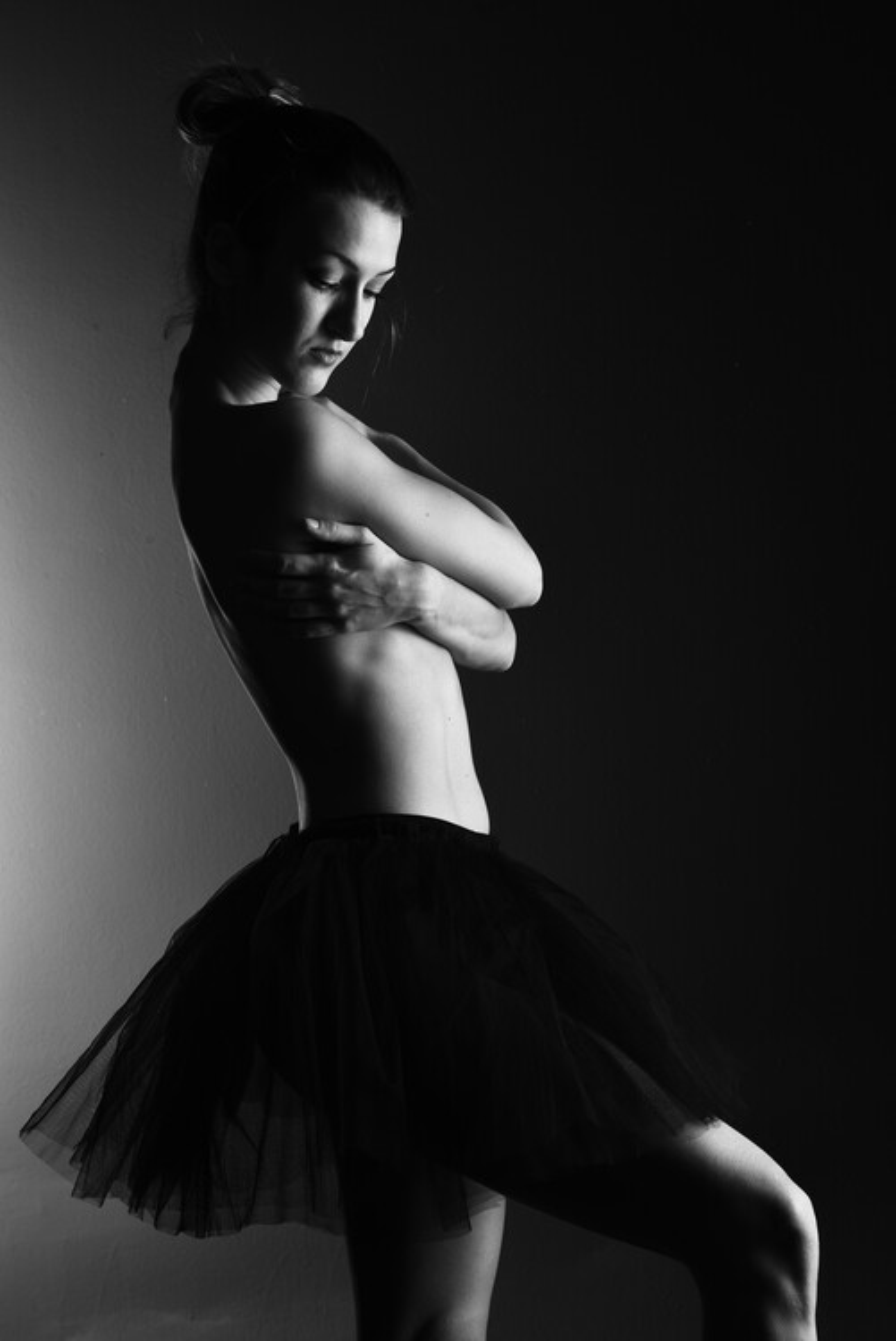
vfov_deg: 23.9
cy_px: 670
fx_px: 3169
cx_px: 448
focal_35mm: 85
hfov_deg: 16.1
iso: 125
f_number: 11
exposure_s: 1/100
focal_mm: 85
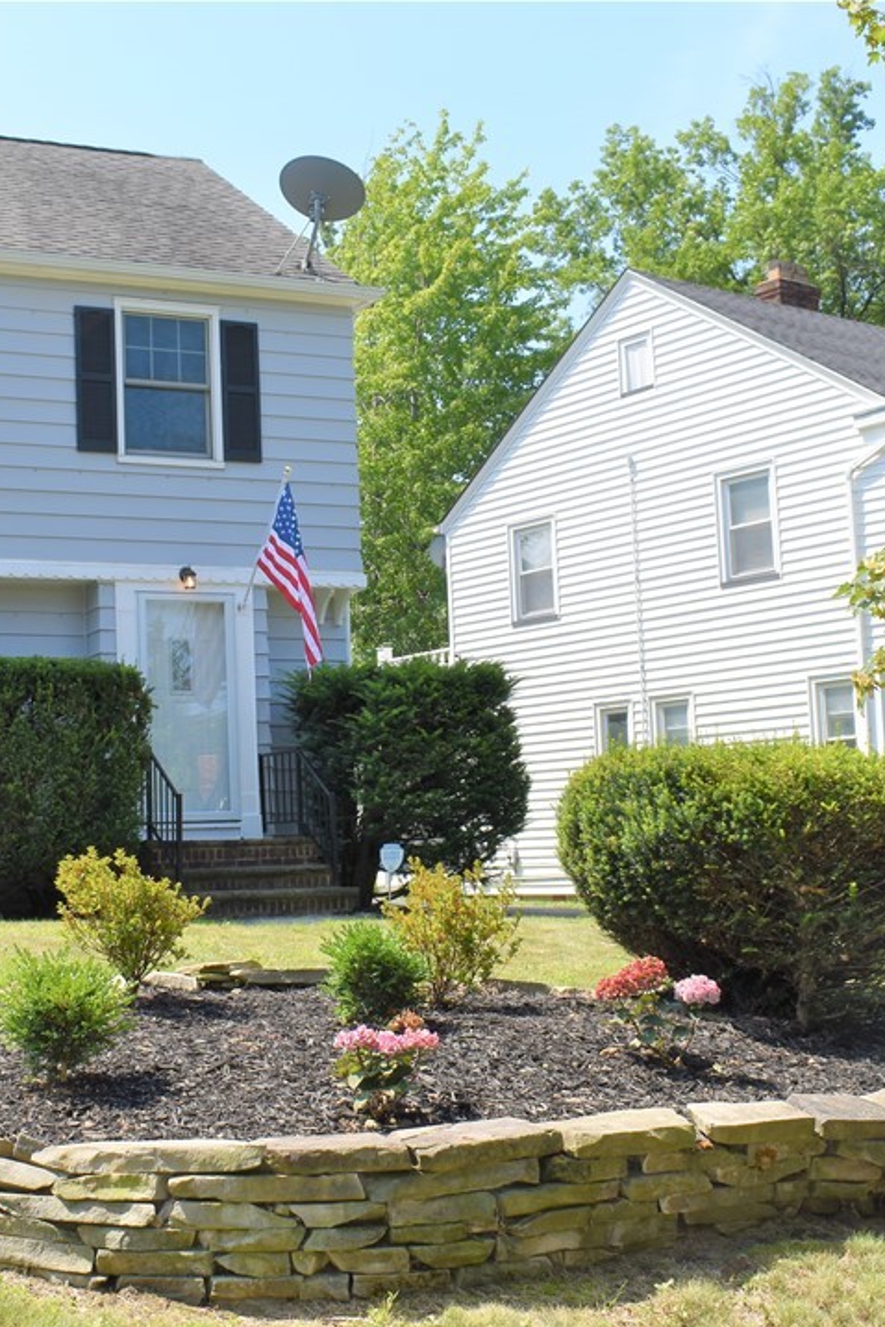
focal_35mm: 50
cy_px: 668
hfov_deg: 26.9
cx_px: 302
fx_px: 1844
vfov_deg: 39.6
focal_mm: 22
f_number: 9
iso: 100
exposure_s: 1/200
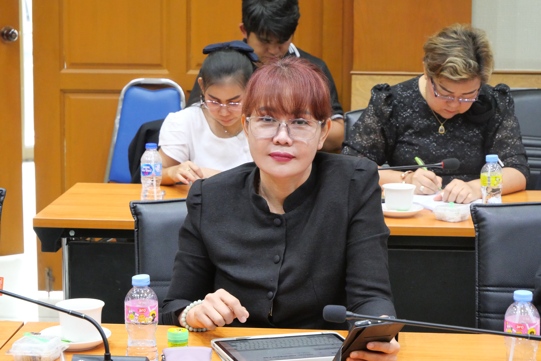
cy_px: 180
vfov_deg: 12.7
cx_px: 270
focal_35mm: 108
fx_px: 1624
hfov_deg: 18.9
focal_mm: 52
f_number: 5.6
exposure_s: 1/30
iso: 3200
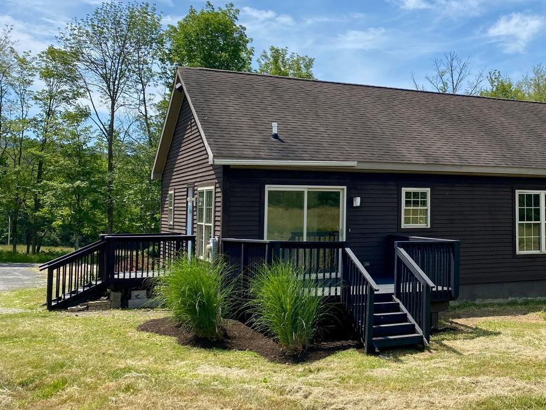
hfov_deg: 42.0
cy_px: 158
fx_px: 678
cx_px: 433
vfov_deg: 33.4
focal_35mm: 43
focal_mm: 4.25
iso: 32
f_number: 1.8
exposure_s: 1/3610
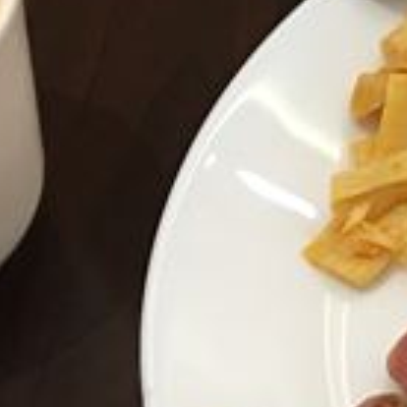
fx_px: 1982
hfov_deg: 10.9
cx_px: 767
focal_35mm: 149
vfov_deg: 11.6
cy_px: 41
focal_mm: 4.15
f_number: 2.2
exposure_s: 1/15
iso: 50
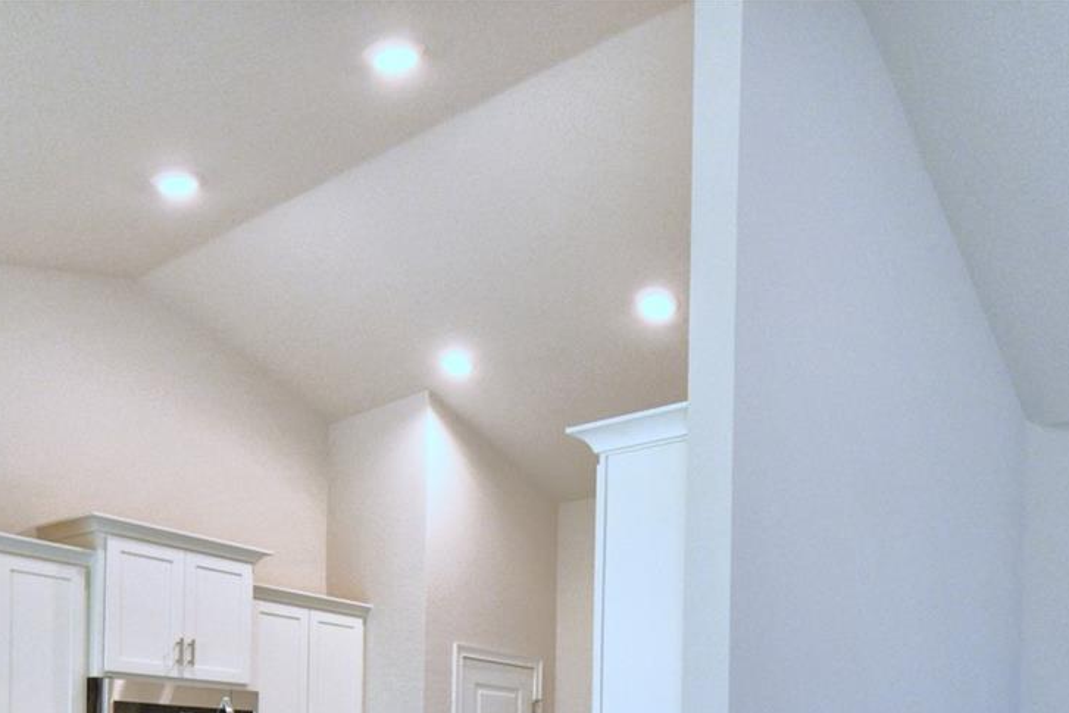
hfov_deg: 57.2
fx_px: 980
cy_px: 781
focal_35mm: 33
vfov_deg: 34.6
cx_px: 550
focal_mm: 10
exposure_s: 1/125
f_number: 4.5
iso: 400
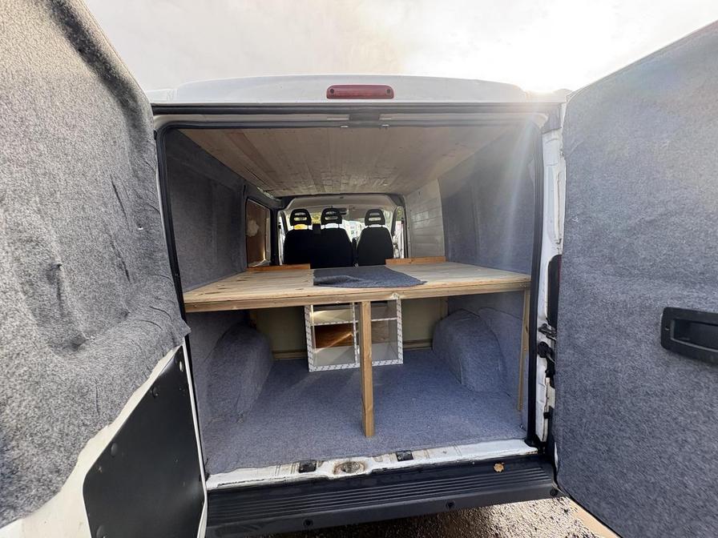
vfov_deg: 85.7
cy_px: 269
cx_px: 359
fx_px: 290
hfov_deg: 102.1
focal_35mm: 14
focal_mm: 2.22
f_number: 2.2
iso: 50
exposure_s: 1/112
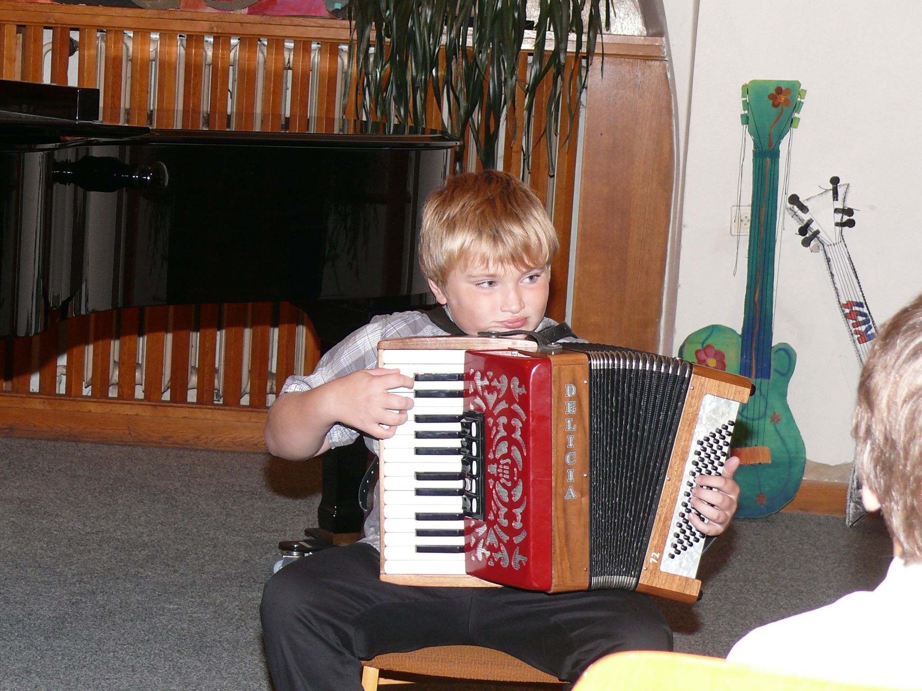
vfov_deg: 16.6
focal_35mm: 89
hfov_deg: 22.0
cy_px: 346
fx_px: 2371
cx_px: 461
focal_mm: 12.5
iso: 100
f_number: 3.2
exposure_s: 1/30
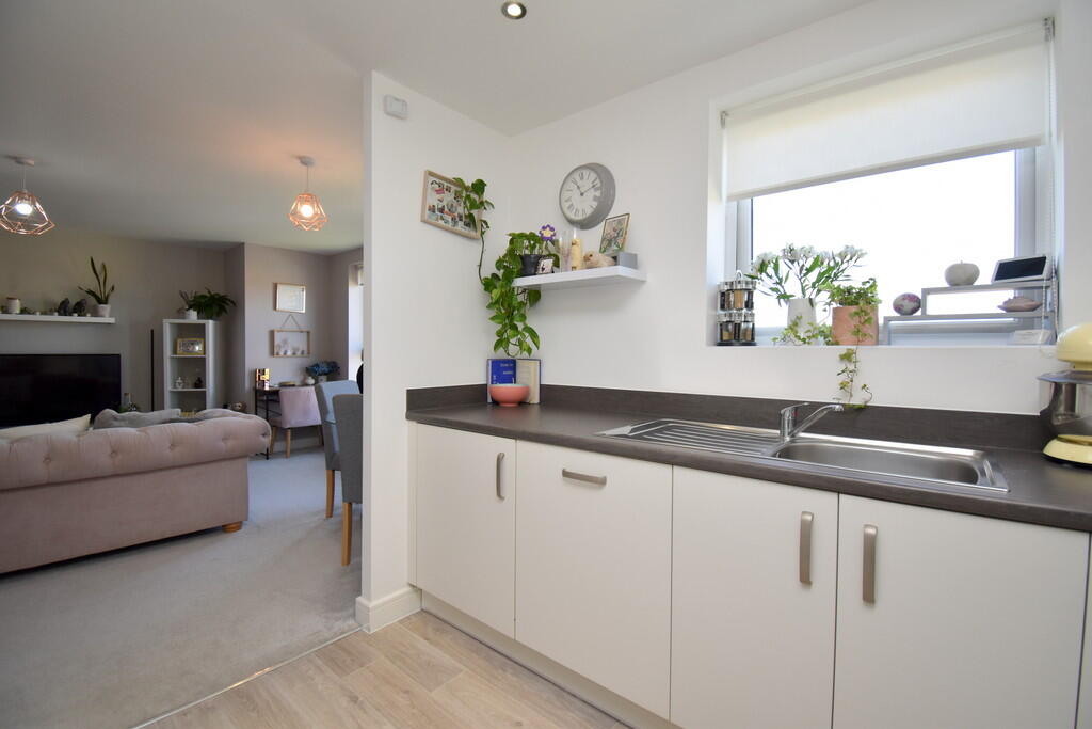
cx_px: 546
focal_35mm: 15
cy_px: 364
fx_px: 455
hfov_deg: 100.4
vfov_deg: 77.3
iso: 400
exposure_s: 1/200
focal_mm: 10
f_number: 5
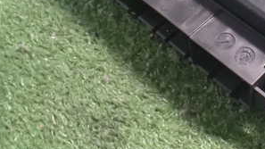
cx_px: 253
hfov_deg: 30.1
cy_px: -17
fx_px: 464
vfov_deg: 17.6
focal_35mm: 66
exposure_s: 1/30
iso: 1600
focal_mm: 5.4
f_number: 2.3
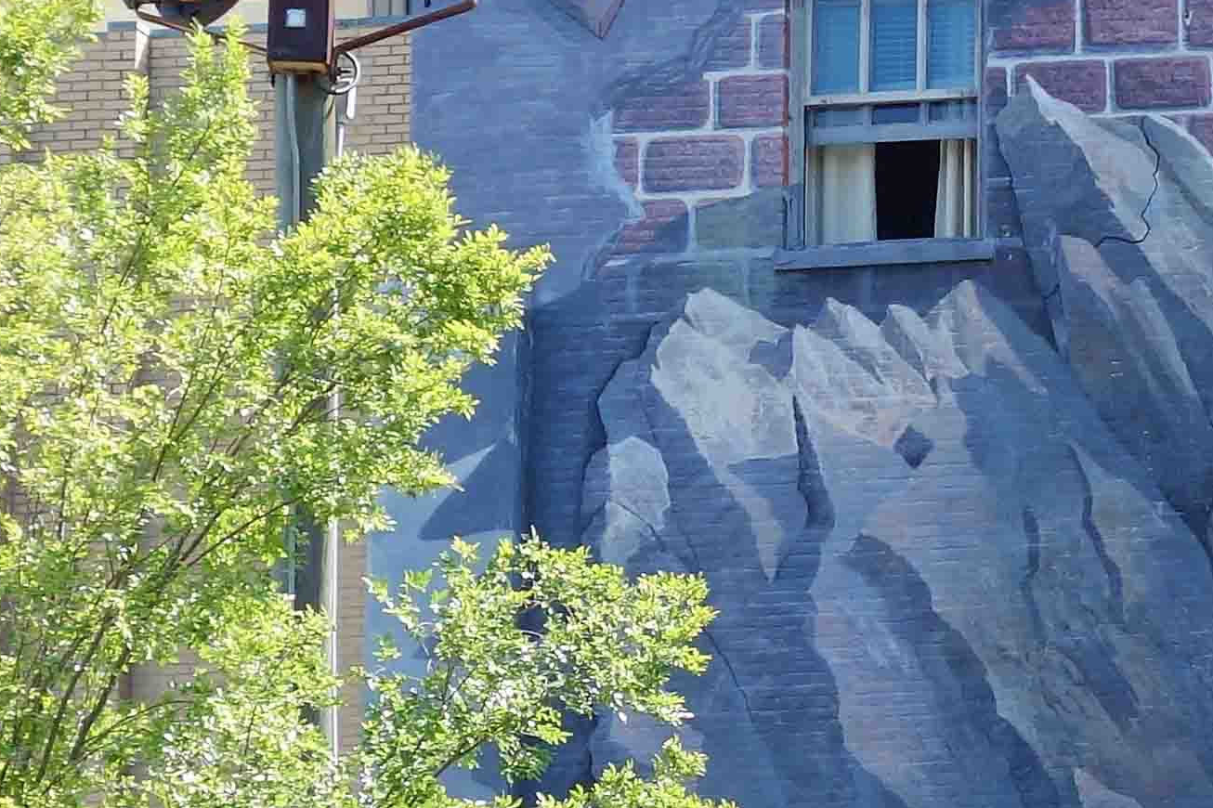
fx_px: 6636
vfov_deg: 6.9
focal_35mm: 197
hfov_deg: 9.9
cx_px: 2156
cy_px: 765
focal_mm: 17.6
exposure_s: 1/160
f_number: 5.6
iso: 125
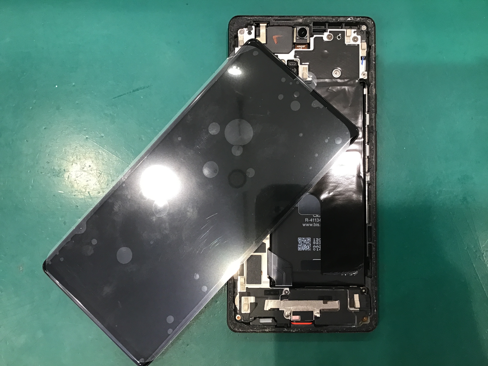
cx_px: 244
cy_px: 183
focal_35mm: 31
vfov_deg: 45.4
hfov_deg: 58.4
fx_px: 437
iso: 100
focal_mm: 3.3
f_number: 2.4
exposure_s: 1/30
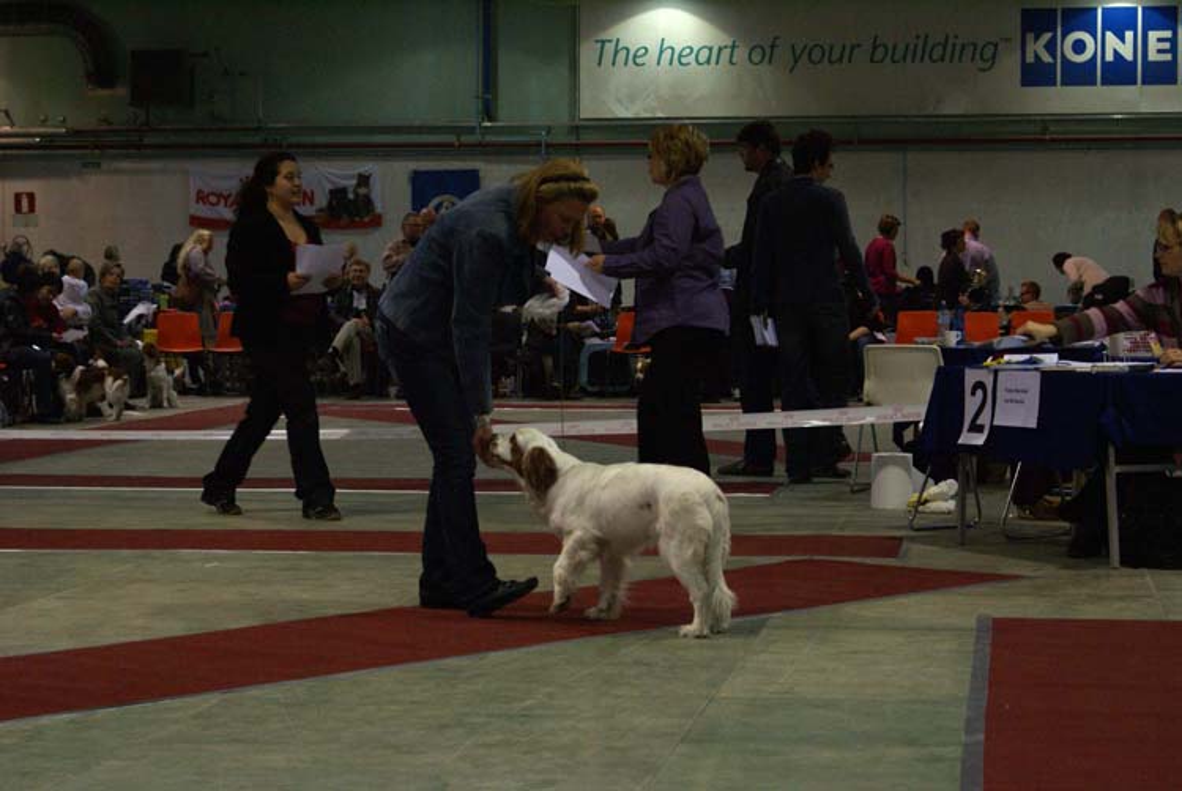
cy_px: 396
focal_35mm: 90
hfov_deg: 22.6
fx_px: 2958
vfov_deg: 15.2
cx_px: 591
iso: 400
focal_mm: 60
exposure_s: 1/100
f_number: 5.6
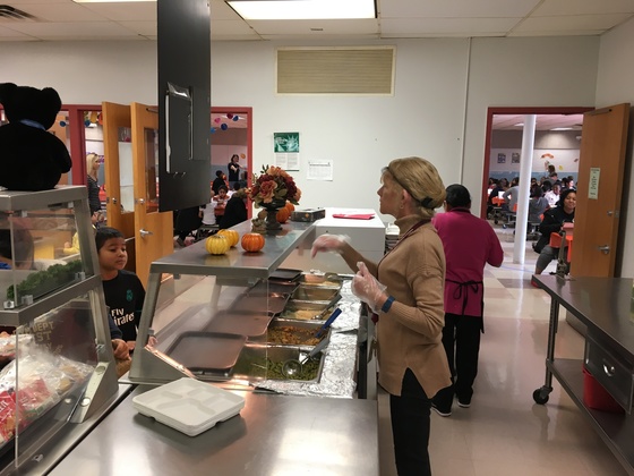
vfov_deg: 48.2
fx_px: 531
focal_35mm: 29
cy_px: 238
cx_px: 317
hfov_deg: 61.7
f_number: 2.2
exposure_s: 1/30
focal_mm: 4.15
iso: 50
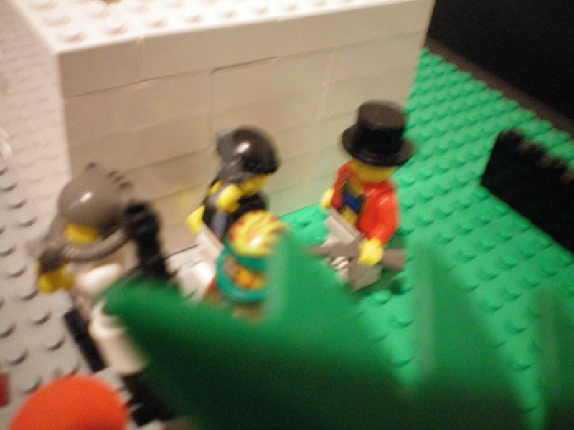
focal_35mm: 38
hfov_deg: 49.0
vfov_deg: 37.7
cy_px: 215
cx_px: 287
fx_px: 630
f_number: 3.1
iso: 400
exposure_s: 1/8
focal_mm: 6.3
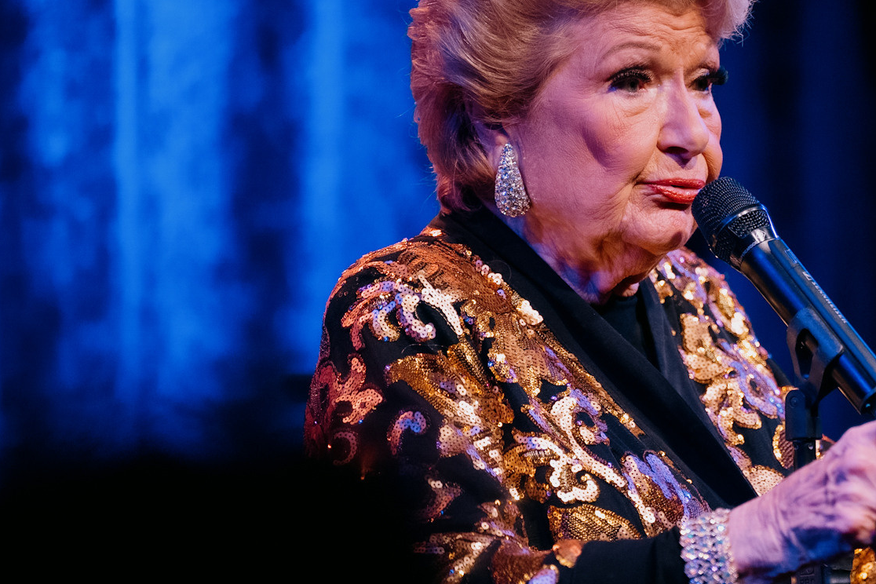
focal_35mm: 367
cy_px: 271
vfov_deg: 3.7
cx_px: 746
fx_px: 8930
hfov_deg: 5.6
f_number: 2.8
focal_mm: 200
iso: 1000
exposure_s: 1/250
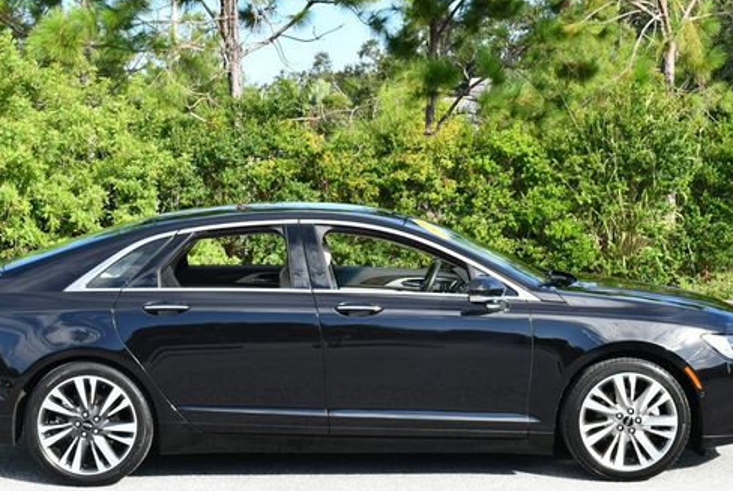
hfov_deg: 26.6
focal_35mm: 76
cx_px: 348
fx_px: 1550
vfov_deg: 18.0
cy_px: 227
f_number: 8
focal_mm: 29
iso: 200
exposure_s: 1/250
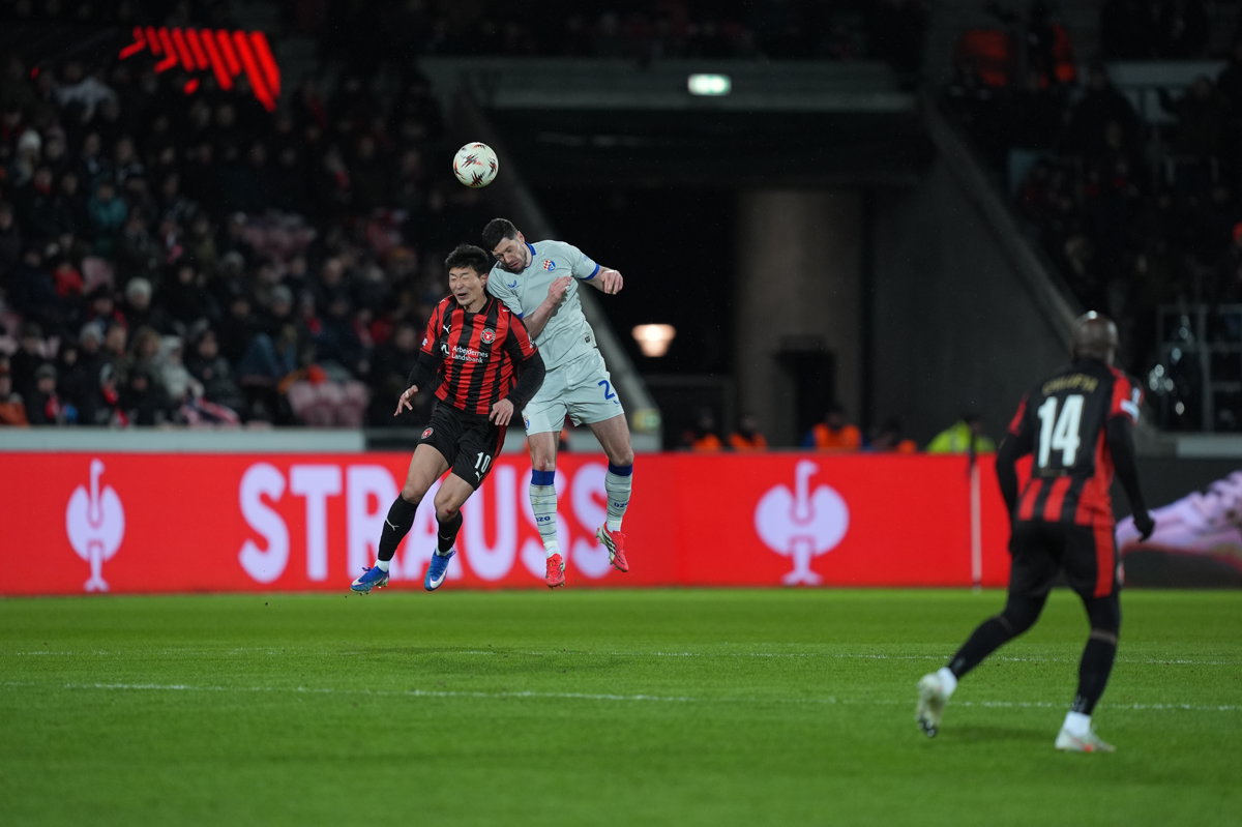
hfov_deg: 5.2
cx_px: 621
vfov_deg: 3.4
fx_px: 13794
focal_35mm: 400
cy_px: 414
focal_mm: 400
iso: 2000
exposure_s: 1/1600
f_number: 3.2
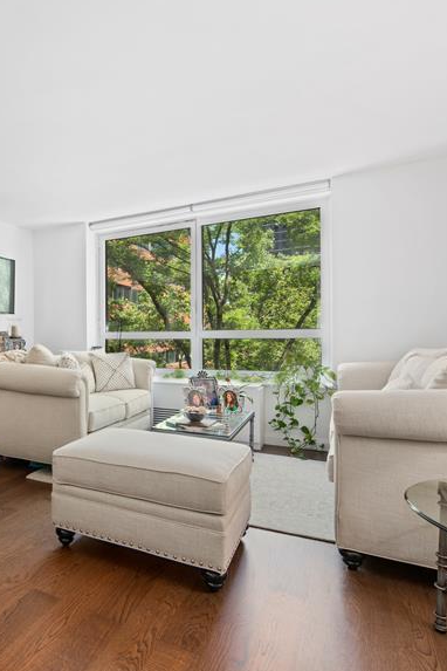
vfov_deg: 78.6
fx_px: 410
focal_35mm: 22
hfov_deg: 52.0
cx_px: 64
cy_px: 338
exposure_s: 1/3
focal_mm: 14
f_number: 8
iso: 200
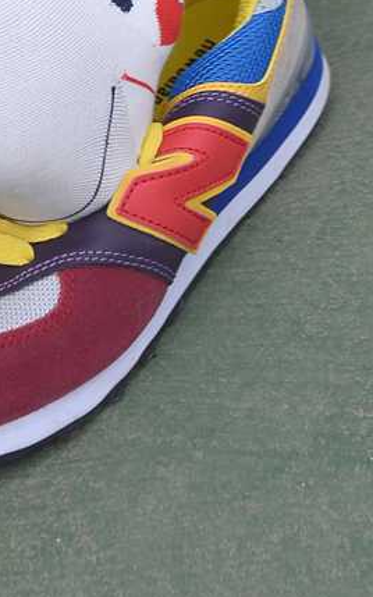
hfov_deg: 7.0
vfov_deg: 9.7
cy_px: -894
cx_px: 15
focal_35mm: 187
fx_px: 3043
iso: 160
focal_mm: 35
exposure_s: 1/800
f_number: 6.3
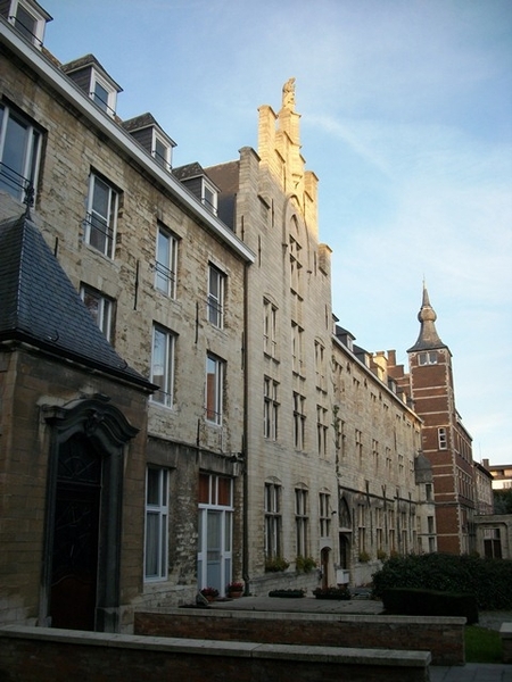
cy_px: 341
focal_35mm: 32
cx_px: 256
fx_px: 631
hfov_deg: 44.2
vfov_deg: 56.8
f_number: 8.8
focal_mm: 5.7
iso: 80
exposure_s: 1/25
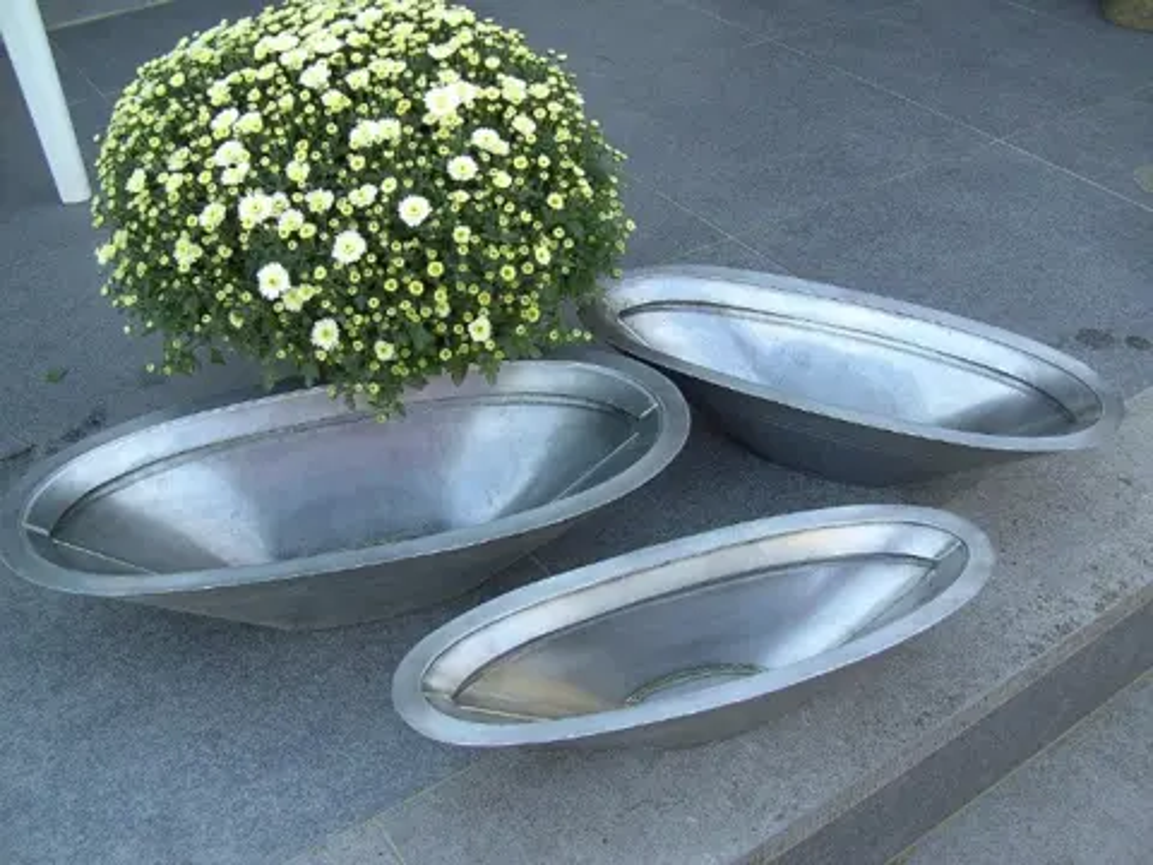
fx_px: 1232
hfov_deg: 50.1
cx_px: 576
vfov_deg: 38.7
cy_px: 432
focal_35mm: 37
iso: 64
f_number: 3.5
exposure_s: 1/87
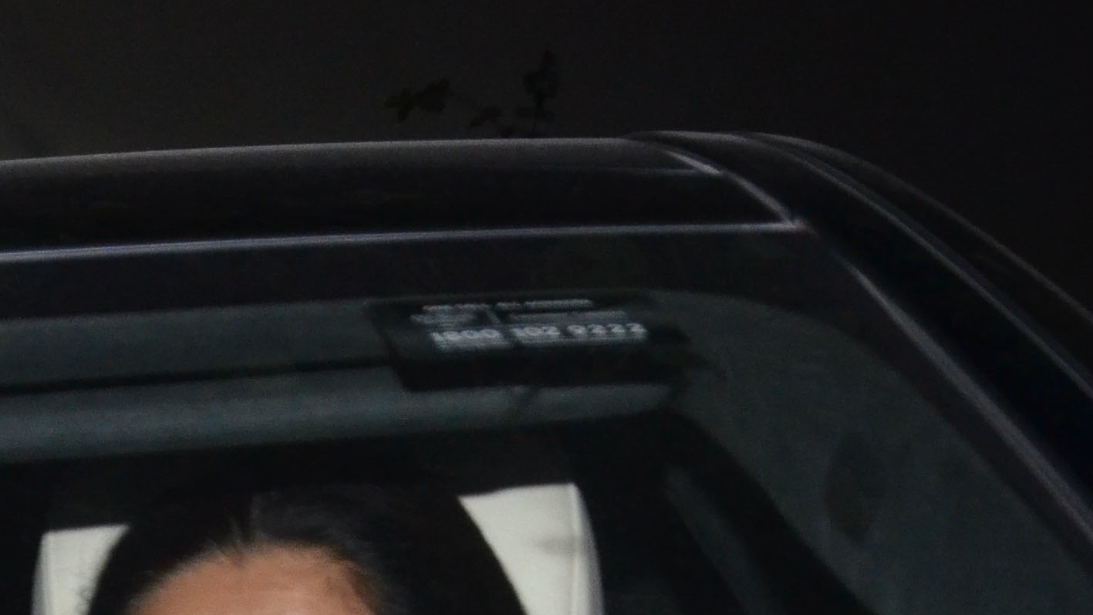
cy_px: 1205
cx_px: -549
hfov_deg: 10.9
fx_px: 5530
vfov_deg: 6.2
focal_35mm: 191
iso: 1000
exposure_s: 1/200
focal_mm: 35
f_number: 5.6
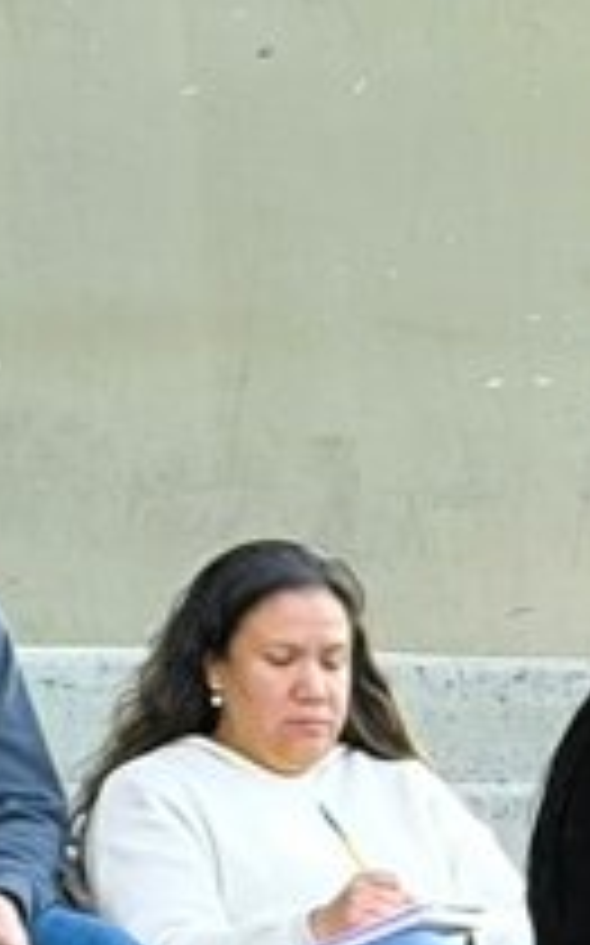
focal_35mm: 279
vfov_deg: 7.2
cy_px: 1944
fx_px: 7188
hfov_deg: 4.4
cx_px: 2270
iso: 250
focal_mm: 6.14
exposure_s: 1/120
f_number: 1.65
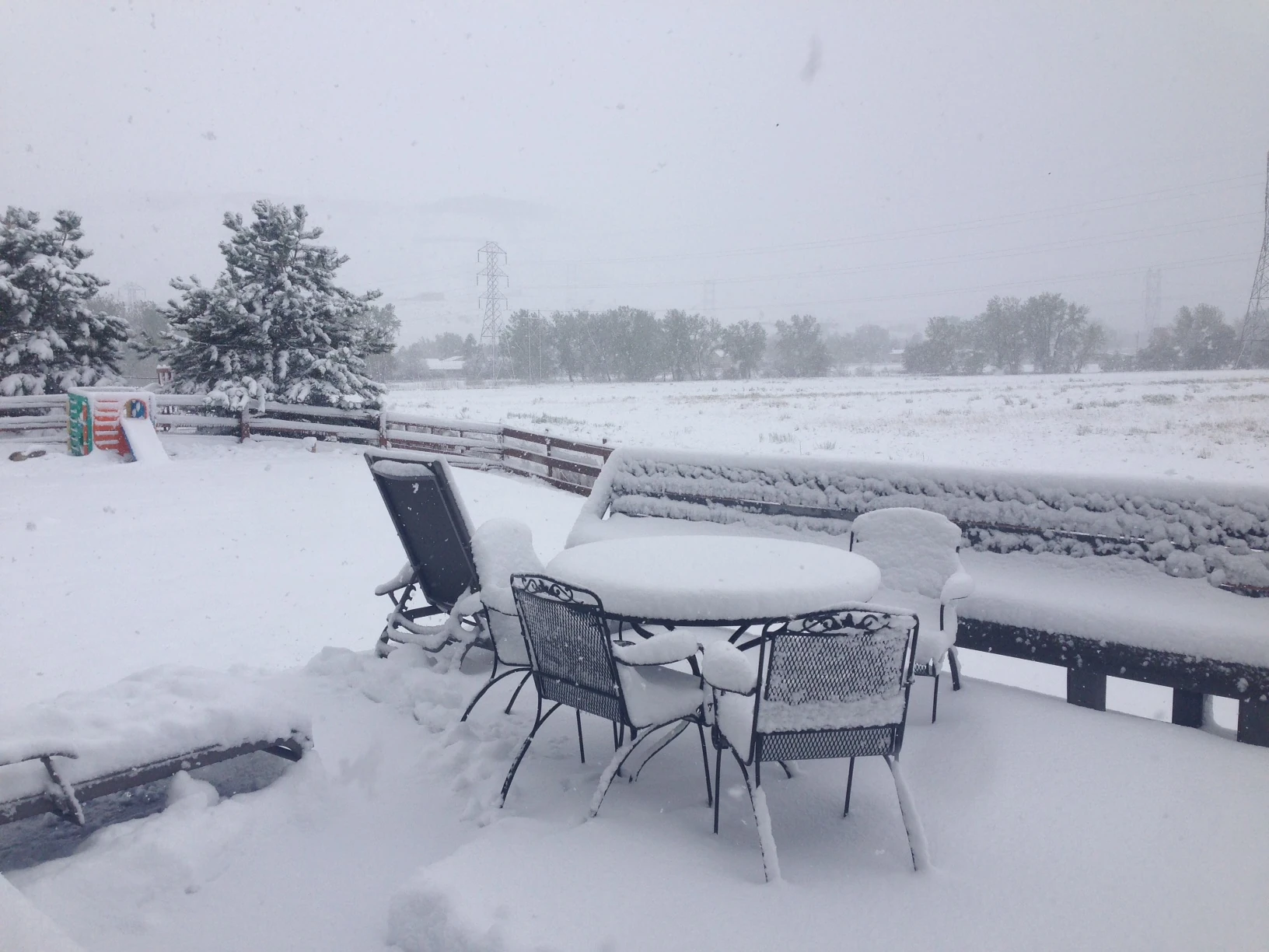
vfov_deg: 42.9
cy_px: 476
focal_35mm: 33
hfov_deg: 55.4
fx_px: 1210
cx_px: 634
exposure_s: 1/1642
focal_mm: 4.12
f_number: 2.4
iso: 50
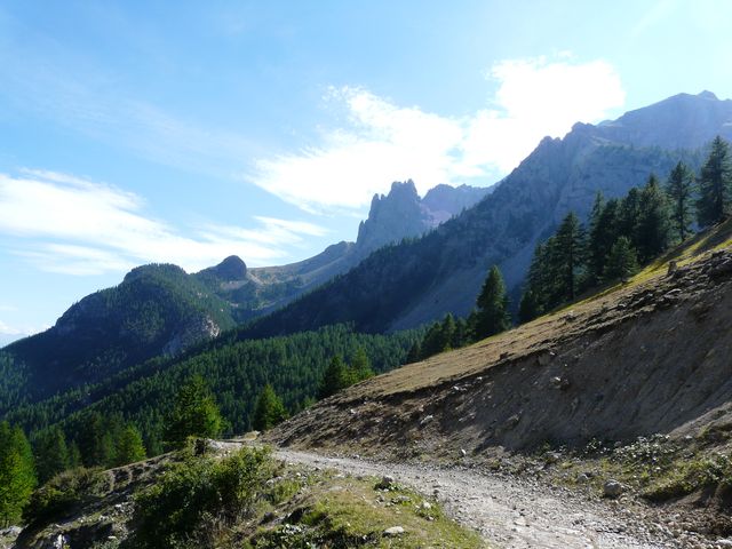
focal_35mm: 28
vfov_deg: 49.7
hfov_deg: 63.4
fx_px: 592
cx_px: 366
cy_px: 274
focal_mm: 4.6
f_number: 5.6
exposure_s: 1/320
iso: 100
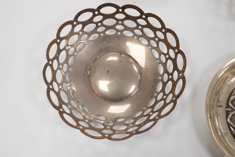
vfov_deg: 29.9
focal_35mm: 45
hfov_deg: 43.6
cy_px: 78
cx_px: 118
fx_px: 294
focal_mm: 30
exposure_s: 1/100
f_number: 18
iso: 2500
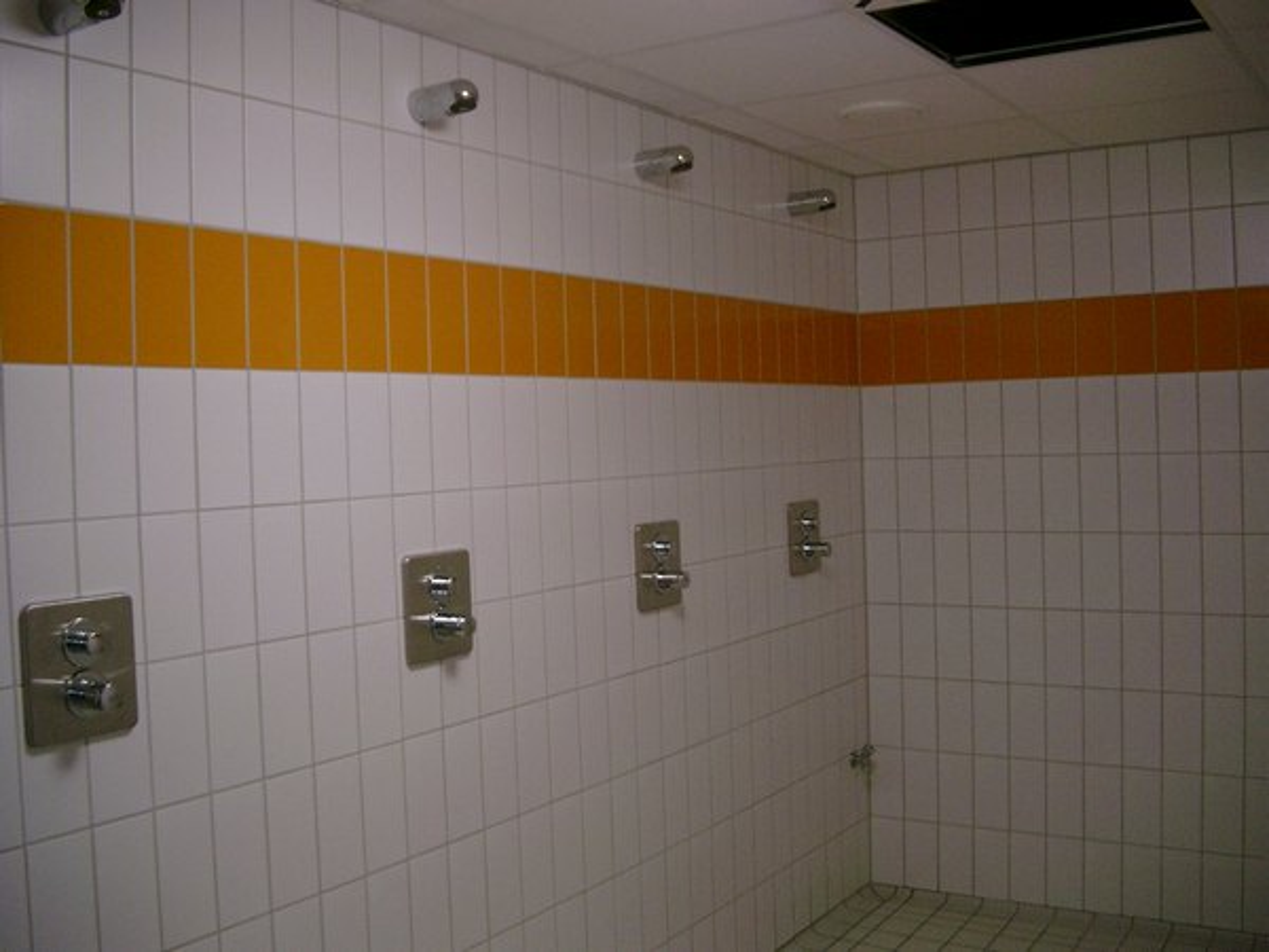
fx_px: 1356
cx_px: 634
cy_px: 476
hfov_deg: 50.1
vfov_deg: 38.7
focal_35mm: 37
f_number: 2.6
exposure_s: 1/50
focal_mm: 7.6
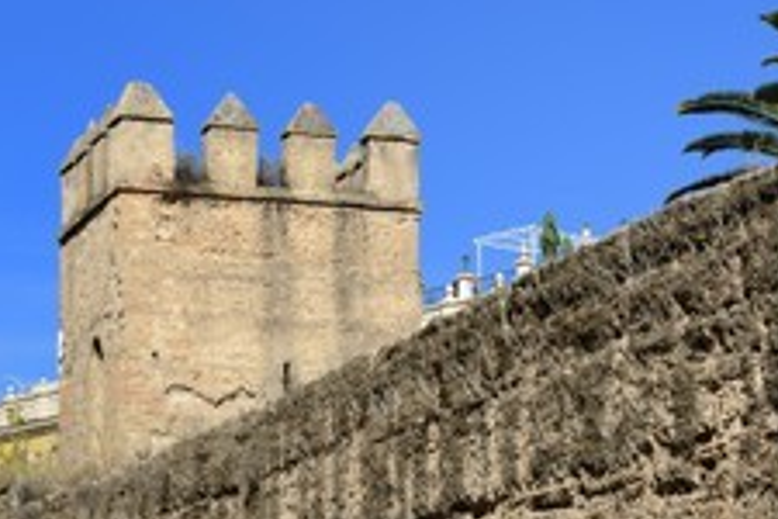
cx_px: 548
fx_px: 2507
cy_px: 471
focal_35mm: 116
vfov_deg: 11.7
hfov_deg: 17.6
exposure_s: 1/250
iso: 200
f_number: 11
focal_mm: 62
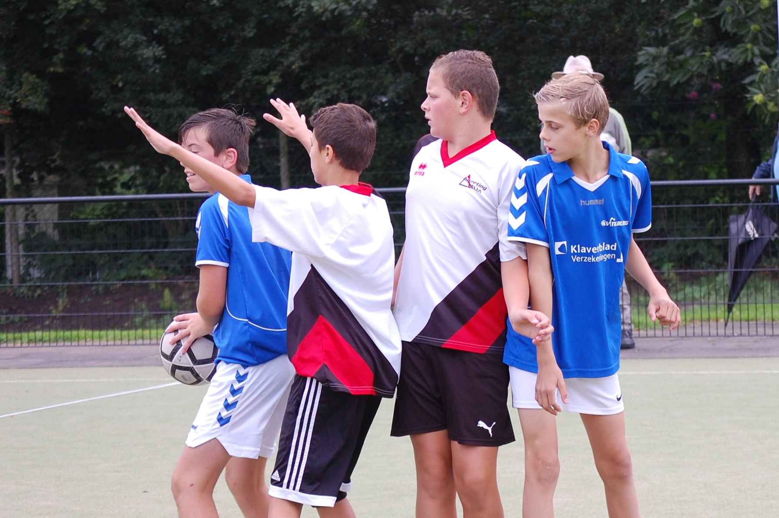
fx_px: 2335
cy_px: 259
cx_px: 390
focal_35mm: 108
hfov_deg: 18.9
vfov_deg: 12.7
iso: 400
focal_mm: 72
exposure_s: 1/500
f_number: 5.6
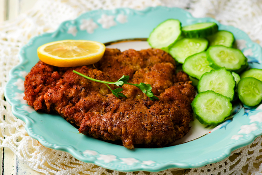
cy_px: 99
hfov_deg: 11.2
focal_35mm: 184
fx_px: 1336
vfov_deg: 7.5
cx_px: 130
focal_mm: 105
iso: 100
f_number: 5.6
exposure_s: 1/125
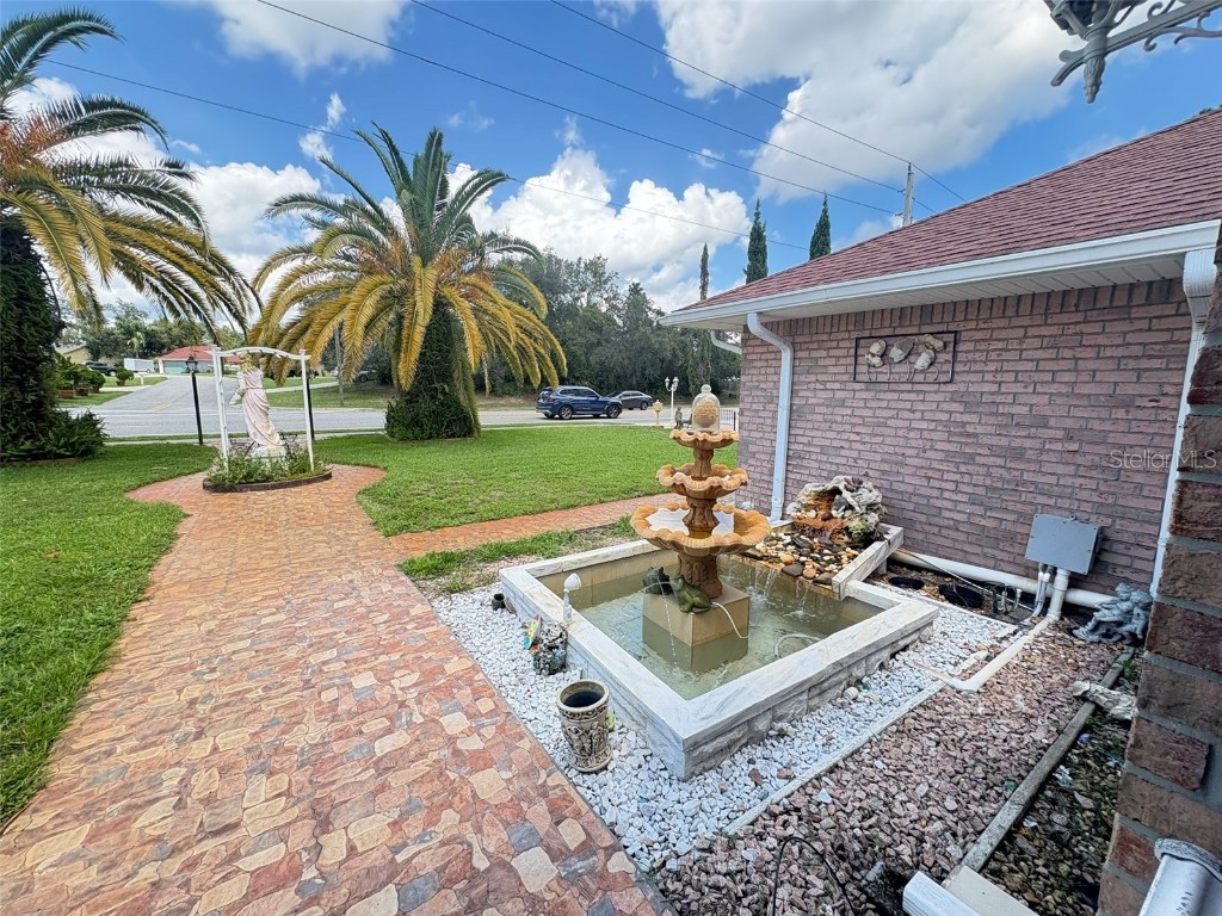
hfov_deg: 102.1
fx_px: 494
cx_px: 611
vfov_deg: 85.7
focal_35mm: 14
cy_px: 458
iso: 40
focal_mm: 2.22
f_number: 2.2
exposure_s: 1/409
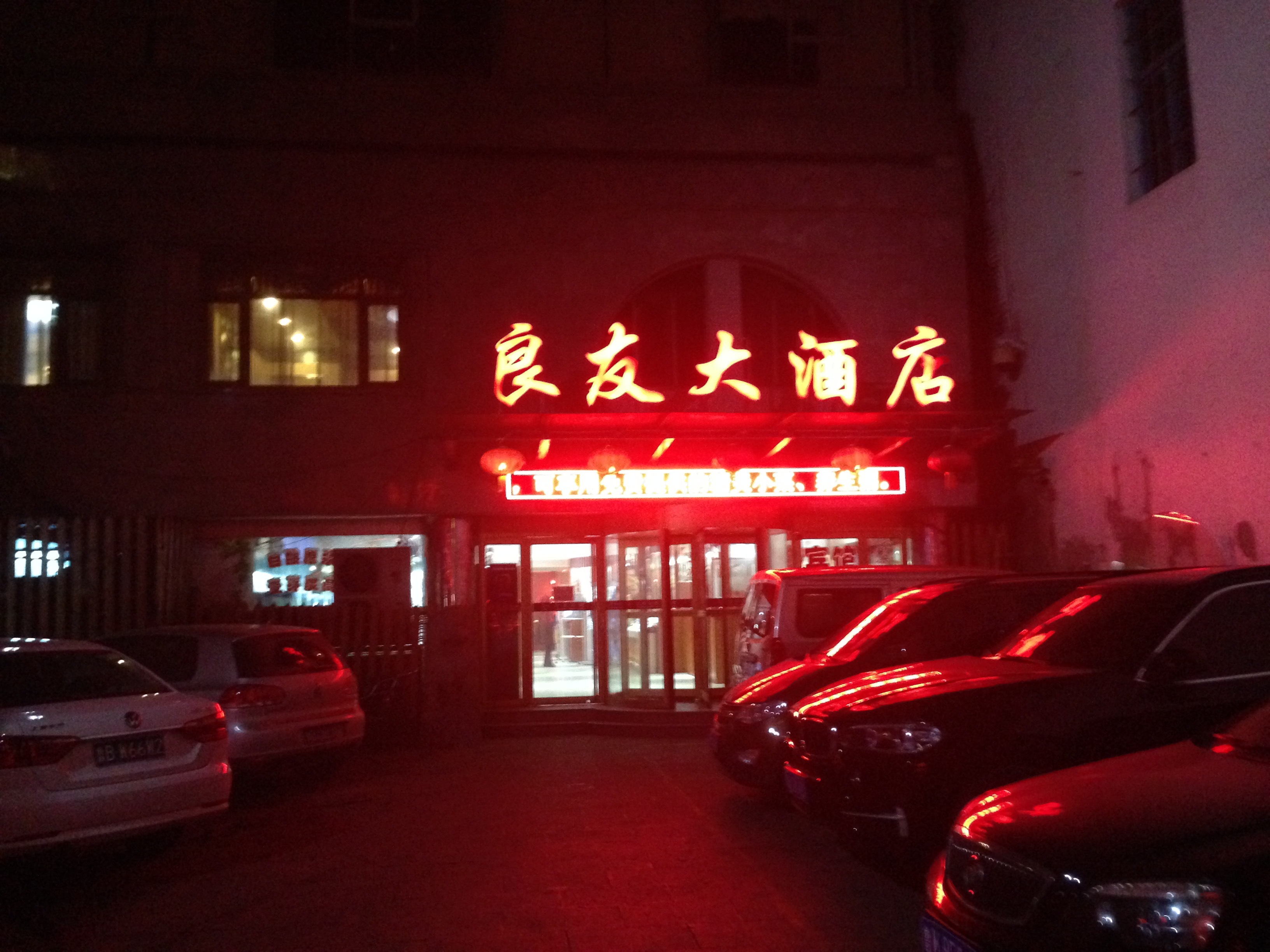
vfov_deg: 42.9
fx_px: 1211
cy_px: 476
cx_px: 635
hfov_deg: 55.4
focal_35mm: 33
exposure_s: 1/15
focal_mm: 4.12
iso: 640
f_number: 2.4
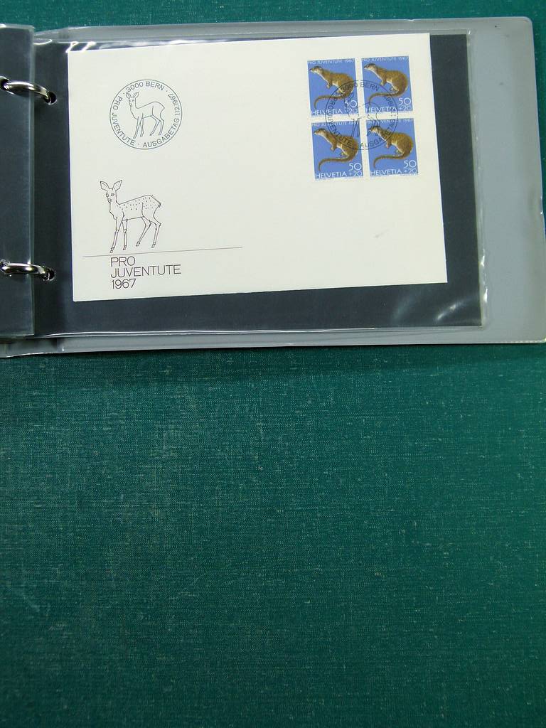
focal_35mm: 38
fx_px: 799
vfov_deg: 49.0
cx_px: 273
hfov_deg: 37.7
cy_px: 364
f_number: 3.1
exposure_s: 1/100
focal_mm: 6.8
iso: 100
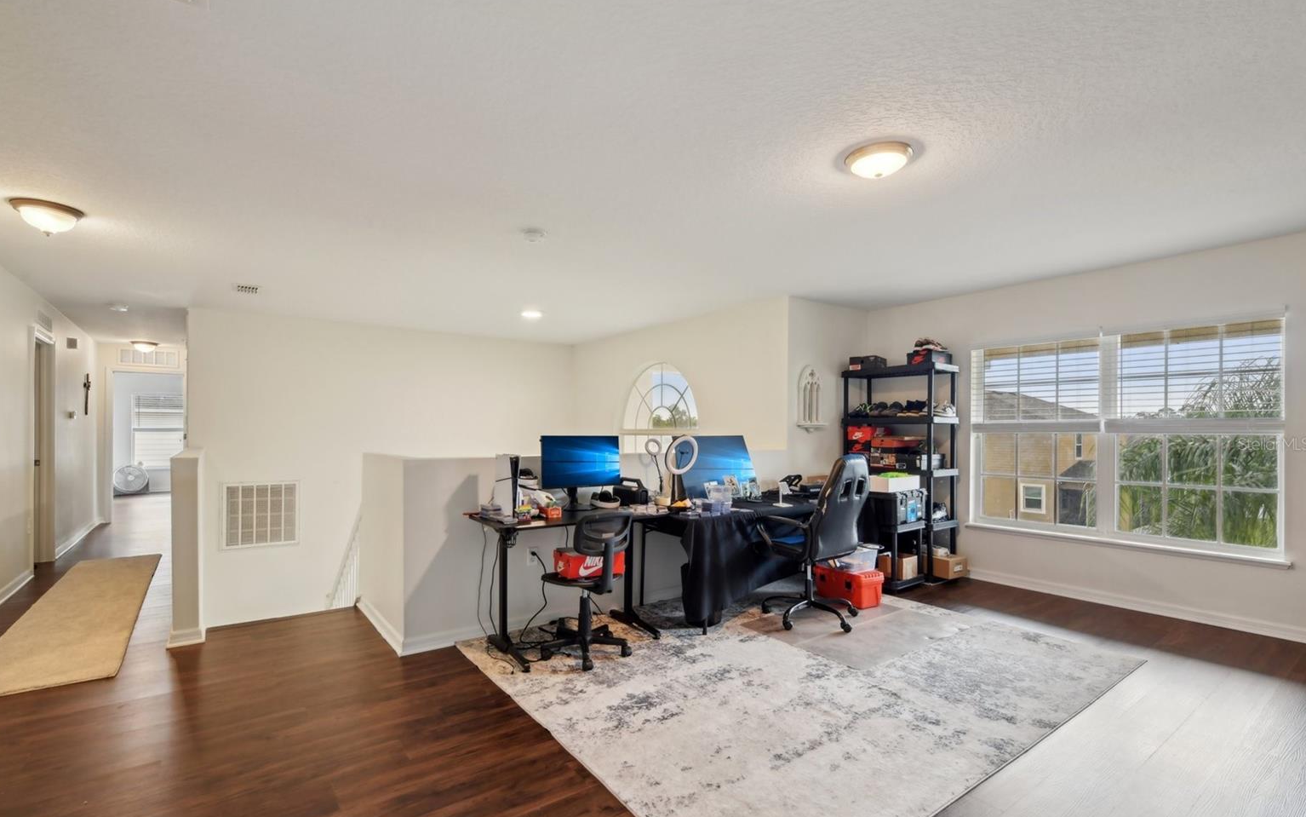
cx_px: 633
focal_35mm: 17
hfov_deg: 94.3
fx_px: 605
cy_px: 444
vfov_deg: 67.9
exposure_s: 1/10
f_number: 8
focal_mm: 16
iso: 400
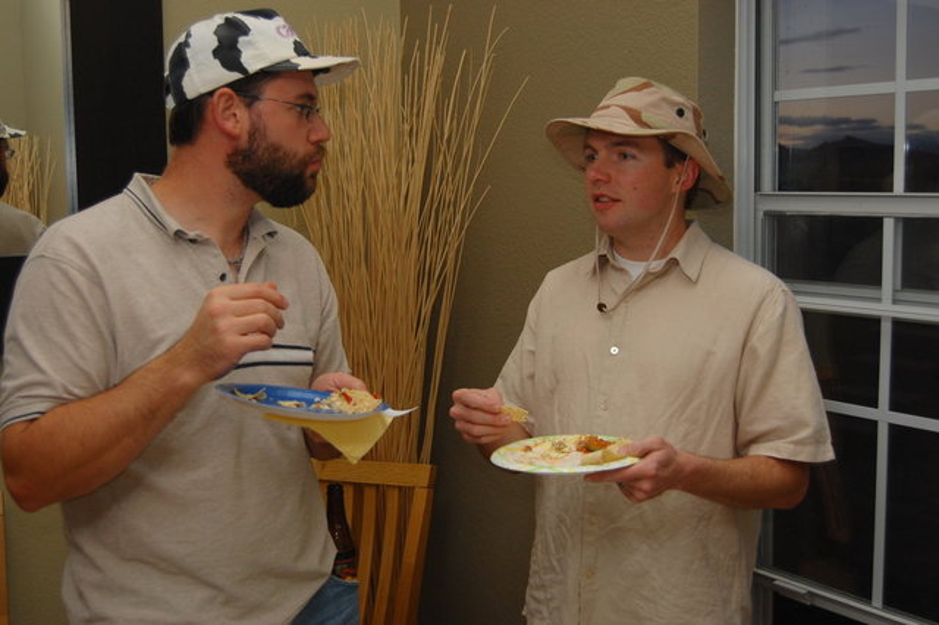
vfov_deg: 29.8
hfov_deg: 43.6
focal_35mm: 45
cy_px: 312
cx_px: 470
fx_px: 1173
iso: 400
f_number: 4.2
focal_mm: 30
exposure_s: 1/60
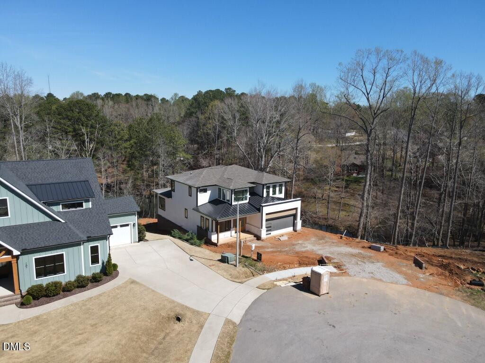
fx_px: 336
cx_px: 242
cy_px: 182
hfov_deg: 71.6
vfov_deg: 56.8
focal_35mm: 24
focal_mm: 4.5
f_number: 2.8
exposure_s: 1/725
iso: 110
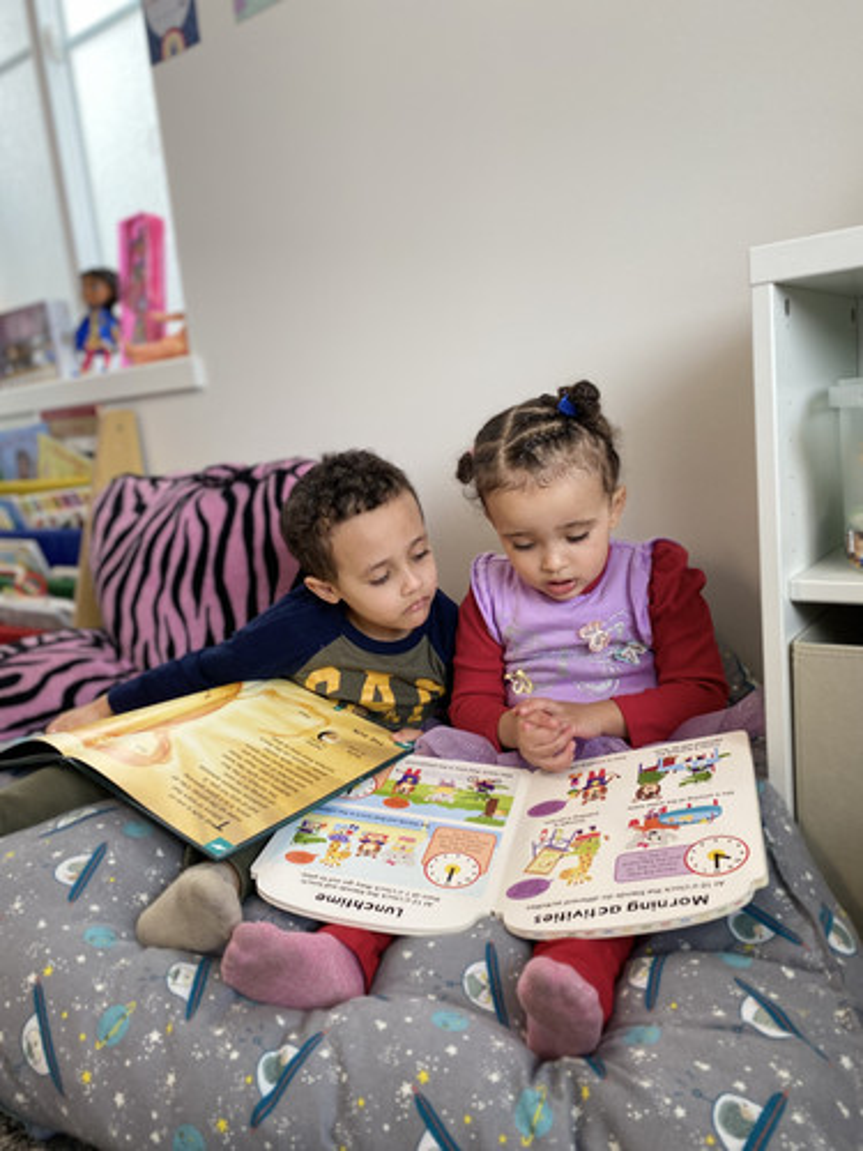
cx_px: 432
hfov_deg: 53.1
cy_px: 576
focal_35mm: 26
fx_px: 864
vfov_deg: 67.3
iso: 100
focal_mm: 4.25
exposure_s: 1/60
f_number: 1.8
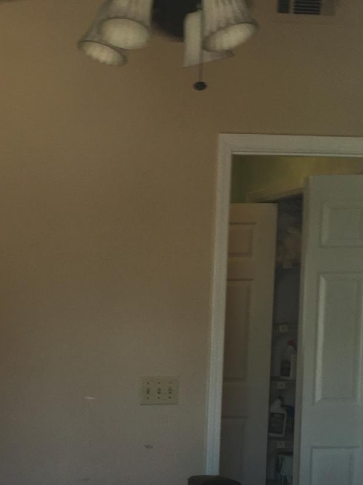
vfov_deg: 26.2
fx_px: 1007
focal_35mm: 72
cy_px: 428
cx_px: -23
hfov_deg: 19.7
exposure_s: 1/60
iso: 32
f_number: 2.2
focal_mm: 4.15
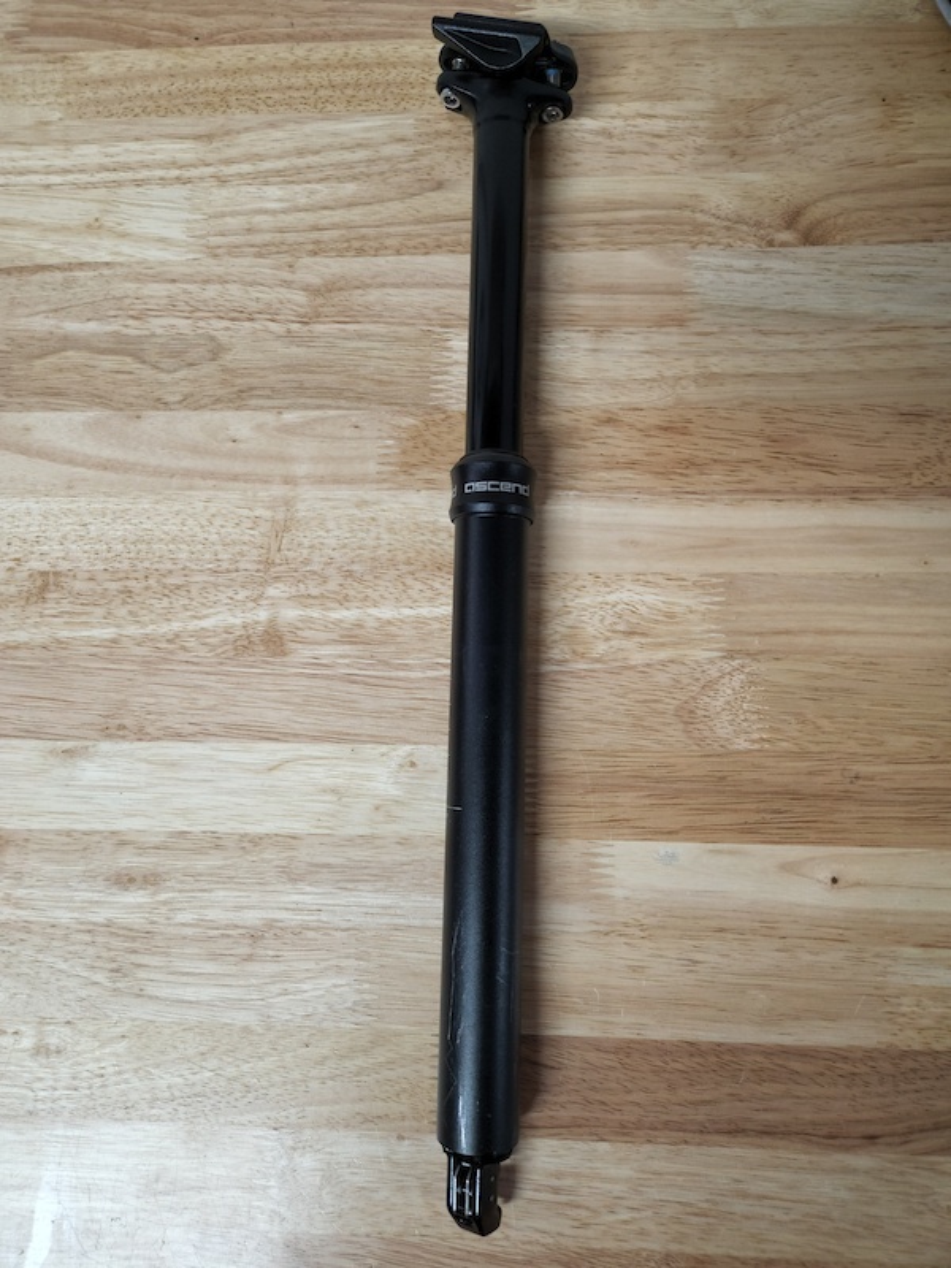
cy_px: 634
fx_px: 843
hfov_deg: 58.9
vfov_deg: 73.9
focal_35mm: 23
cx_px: 476
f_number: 1.8
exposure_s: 1/60
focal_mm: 5.4
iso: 100
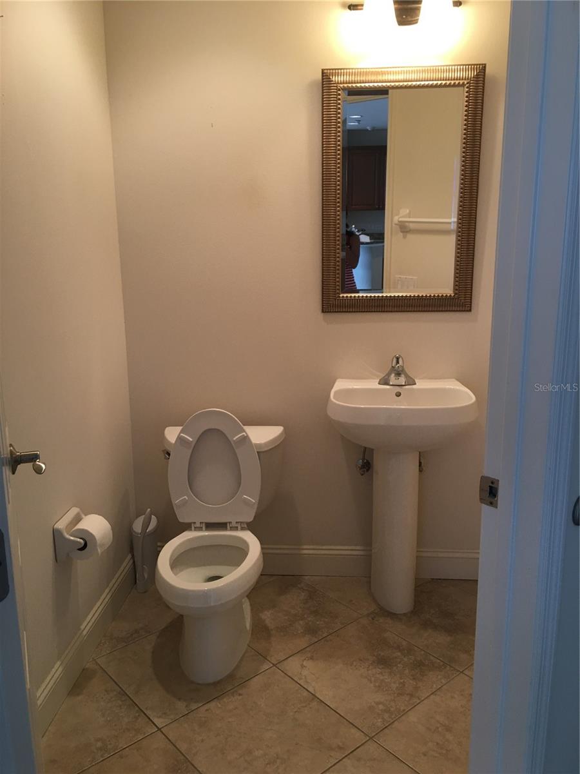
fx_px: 648
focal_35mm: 29
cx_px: 290
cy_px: 387
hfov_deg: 48.2
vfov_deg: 61.7
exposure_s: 1/15
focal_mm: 4.15
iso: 32
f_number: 2.2
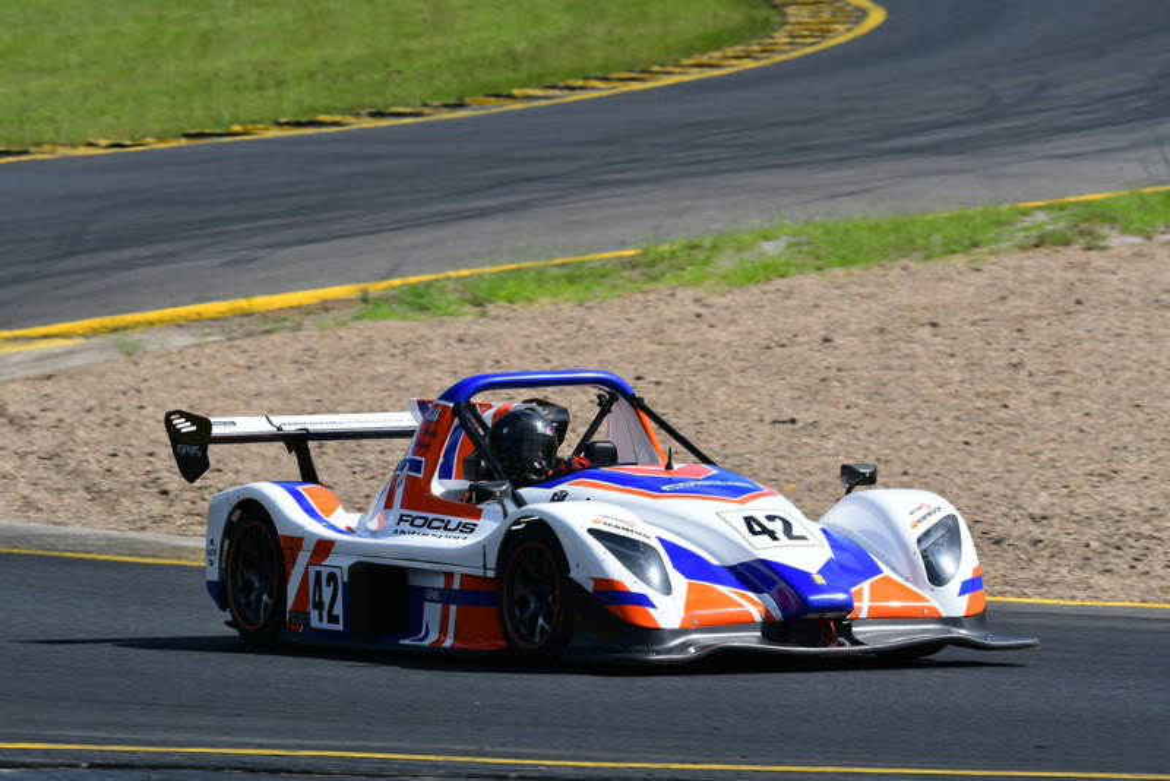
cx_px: 585
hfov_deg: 3.8
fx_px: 17555
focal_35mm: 540
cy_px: 390
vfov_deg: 2.5
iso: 320
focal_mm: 360
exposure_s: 1/640
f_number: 11
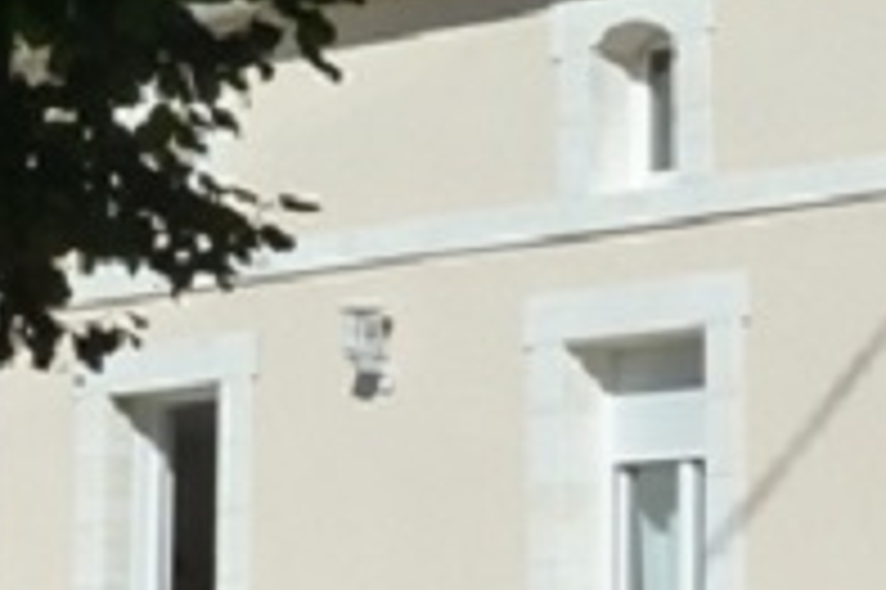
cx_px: 481
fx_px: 4648
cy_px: 86
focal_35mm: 189
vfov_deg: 7.2
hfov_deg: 10.9
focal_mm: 5.7
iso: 125
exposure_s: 1/640
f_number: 5.6
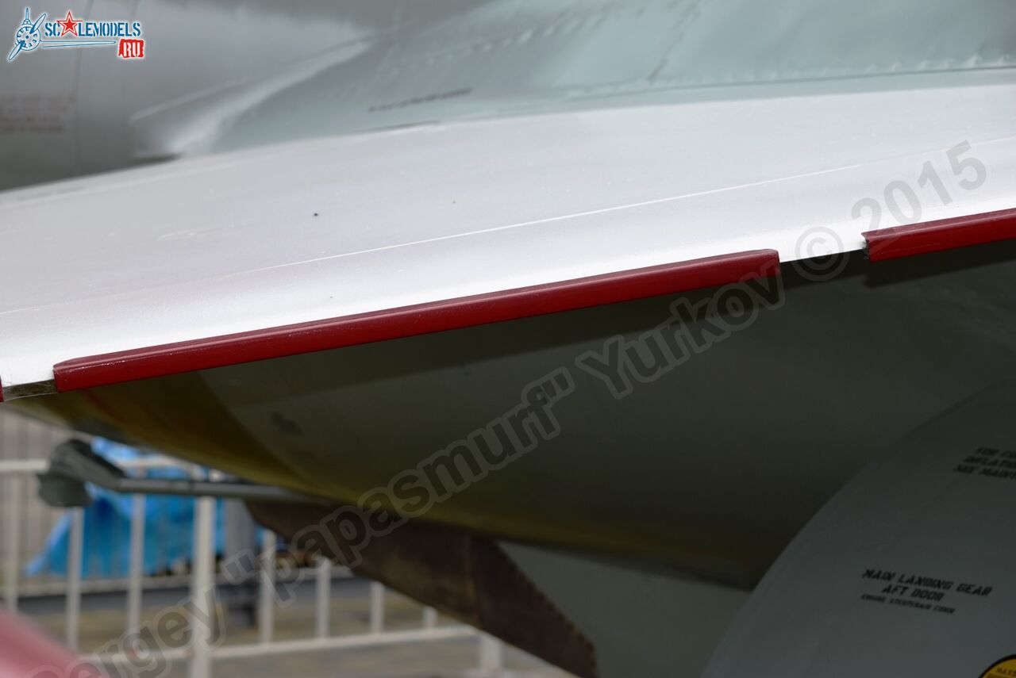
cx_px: 508
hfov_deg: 14.9
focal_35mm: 138
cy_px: 339
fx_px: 3897
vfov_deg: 10.0
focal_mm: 92
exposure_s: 1/200
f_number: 7.1
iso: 100
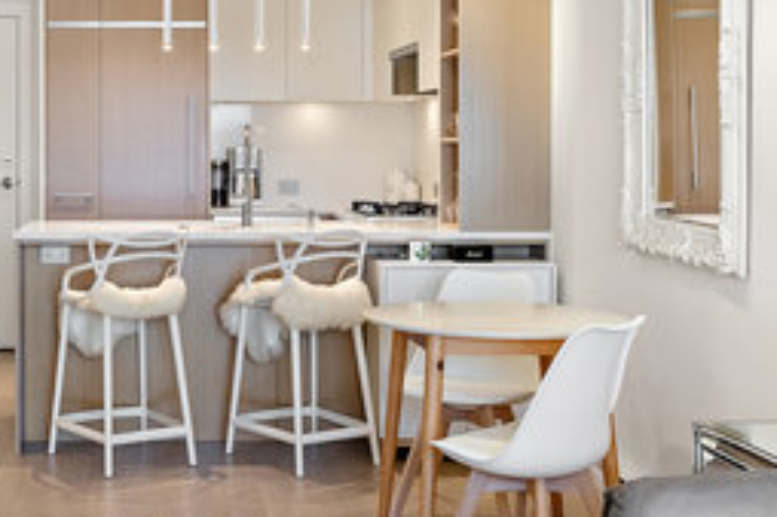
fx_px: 1294
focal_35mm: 60
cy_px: 171
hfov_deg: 32.5
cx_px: 158
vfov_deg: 22.5
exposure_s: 1/10
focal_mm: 35
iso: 320
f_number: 8
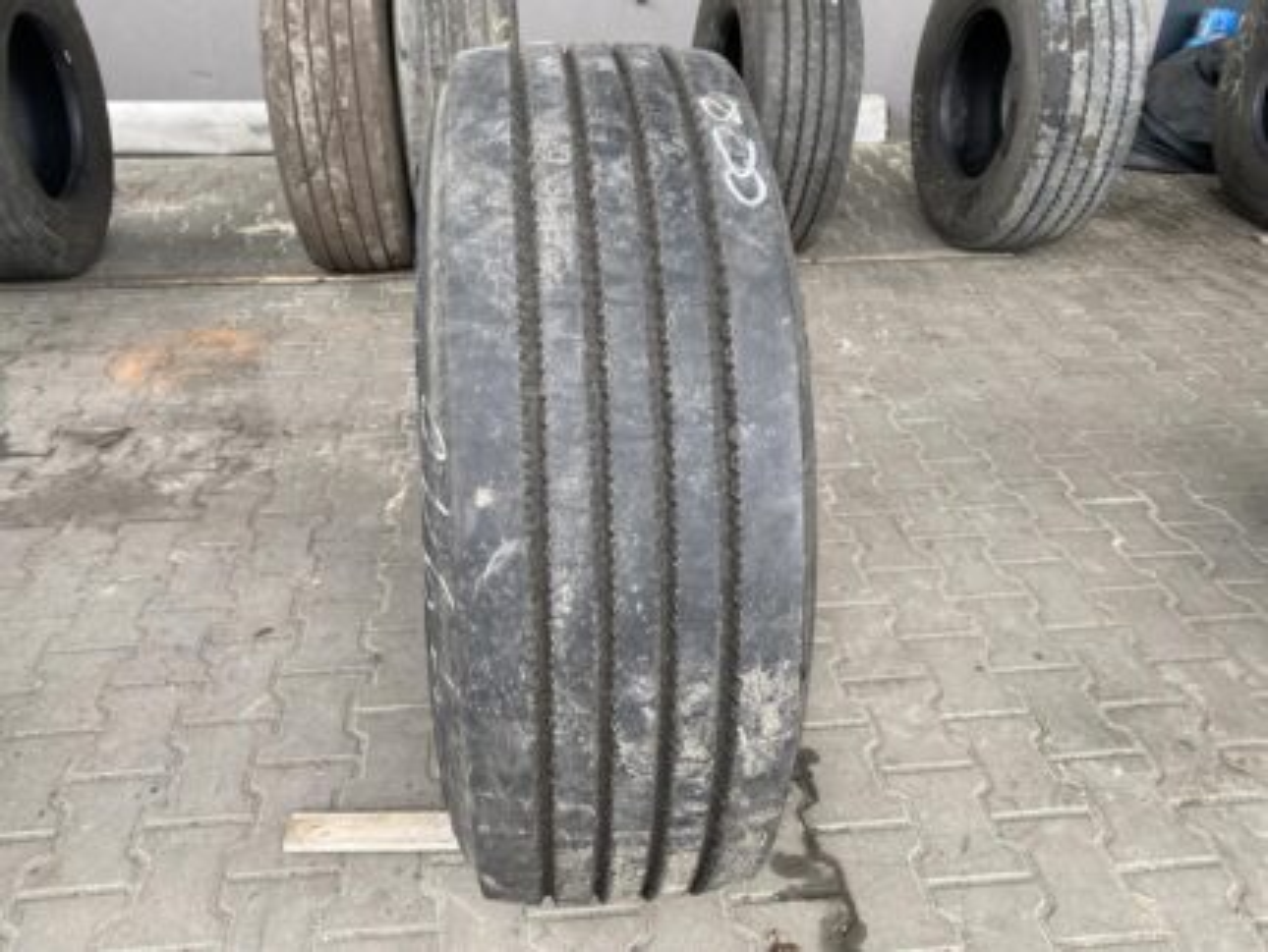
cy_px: 476
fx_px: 953
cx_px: 634
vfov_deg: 53.1
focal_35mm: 26
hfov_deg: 67.3
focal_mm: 4.25
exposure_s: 1/121
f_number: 1.8
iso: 50
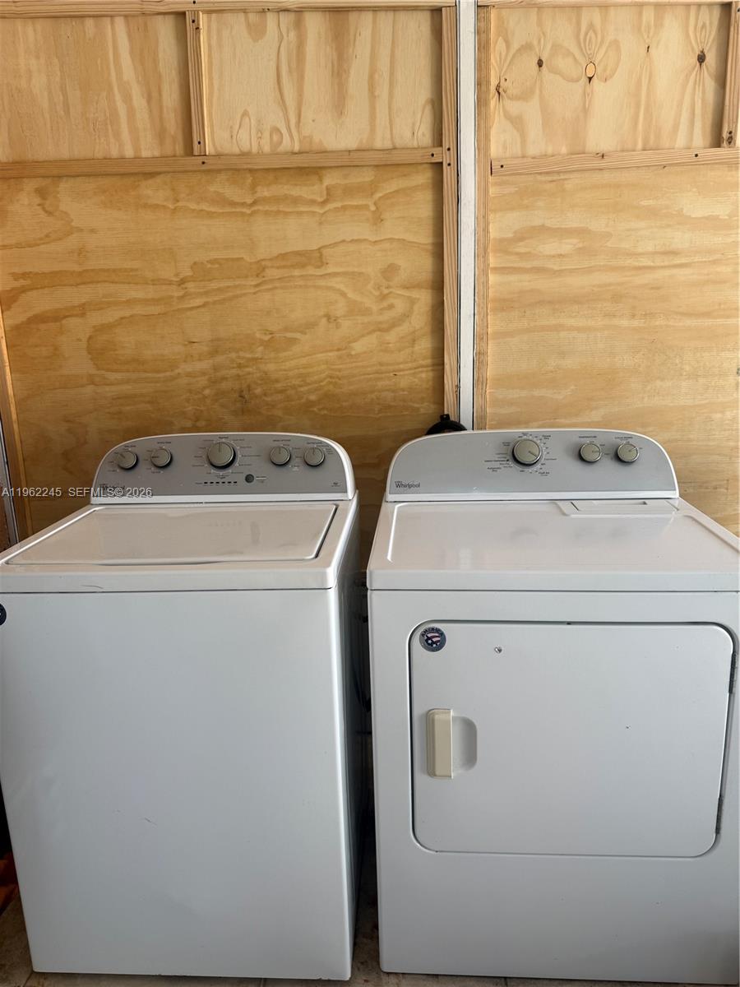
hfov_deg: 56.8
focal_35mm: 24
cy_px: 494
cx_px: 370
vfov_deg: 71.6
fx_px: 684
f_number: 1.78
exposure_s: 1/122
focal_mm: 6.76
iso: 50
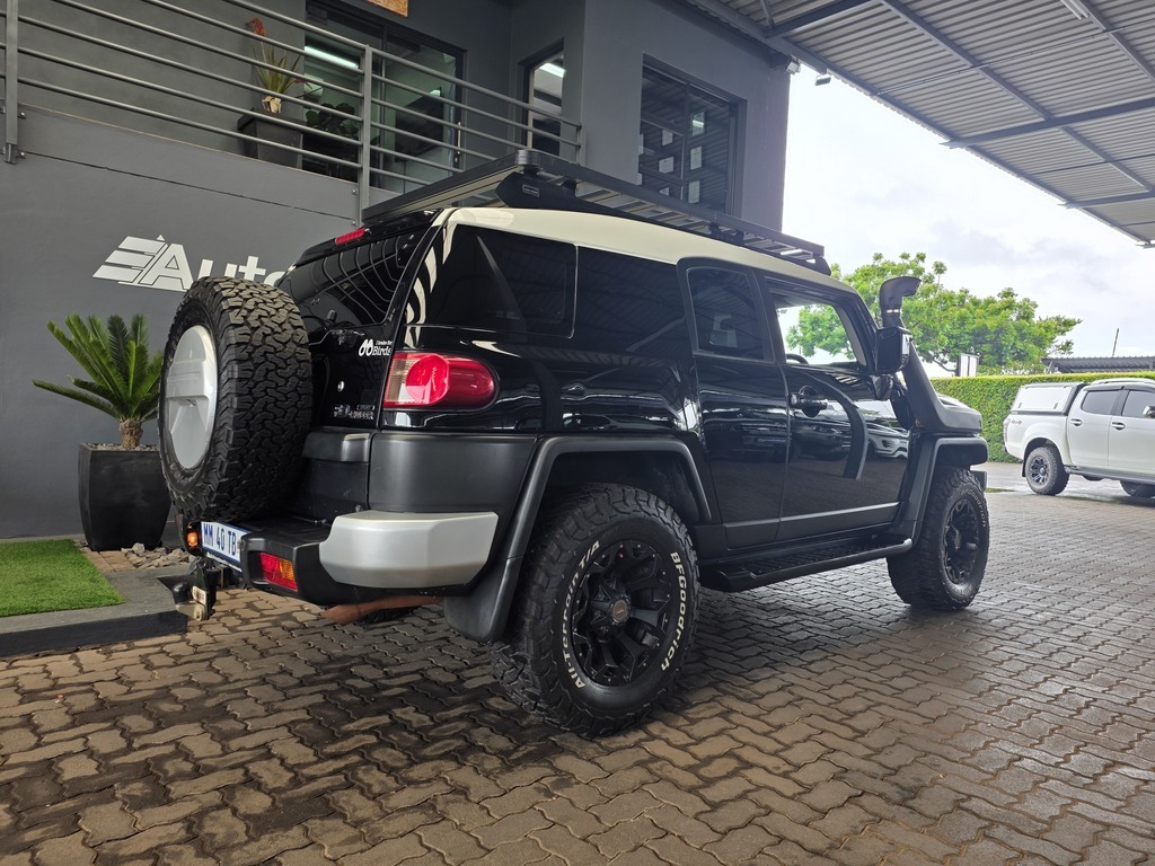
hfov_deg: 73.9
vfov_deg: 58.9
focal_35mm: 23
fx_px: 767
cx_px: 578
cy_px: 433
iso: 64
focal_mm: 6.25
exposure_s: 1/180
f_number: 1.7
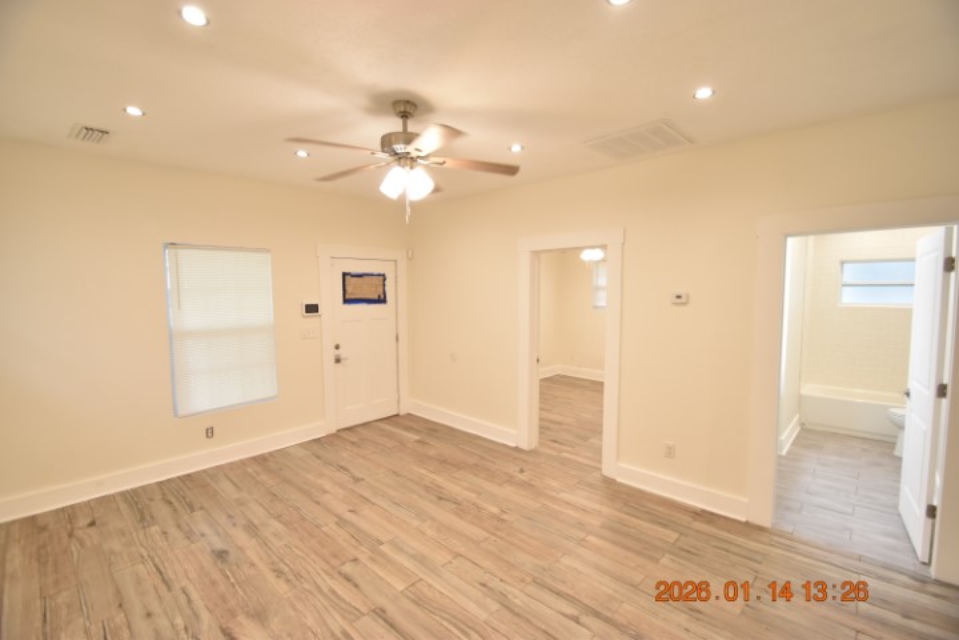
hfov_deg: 100.4
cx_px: 480
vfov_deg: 77.3
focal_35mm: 15
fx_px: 400
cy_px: 320
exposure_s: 1/90
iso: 800
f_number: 3.5
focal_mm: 10
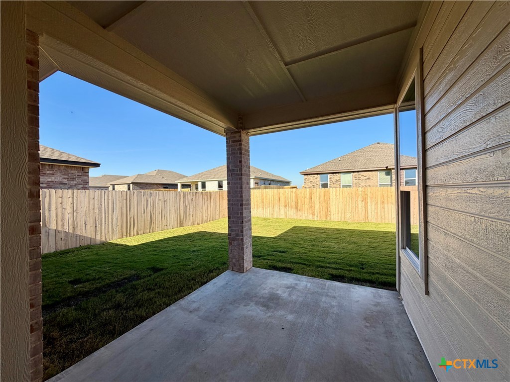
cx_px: 255
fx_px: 206
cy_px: 191
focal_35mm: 14
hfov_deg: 102.1
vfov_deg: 85.7
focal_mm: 2.22
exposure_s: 1/770
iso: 32
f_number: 2.2
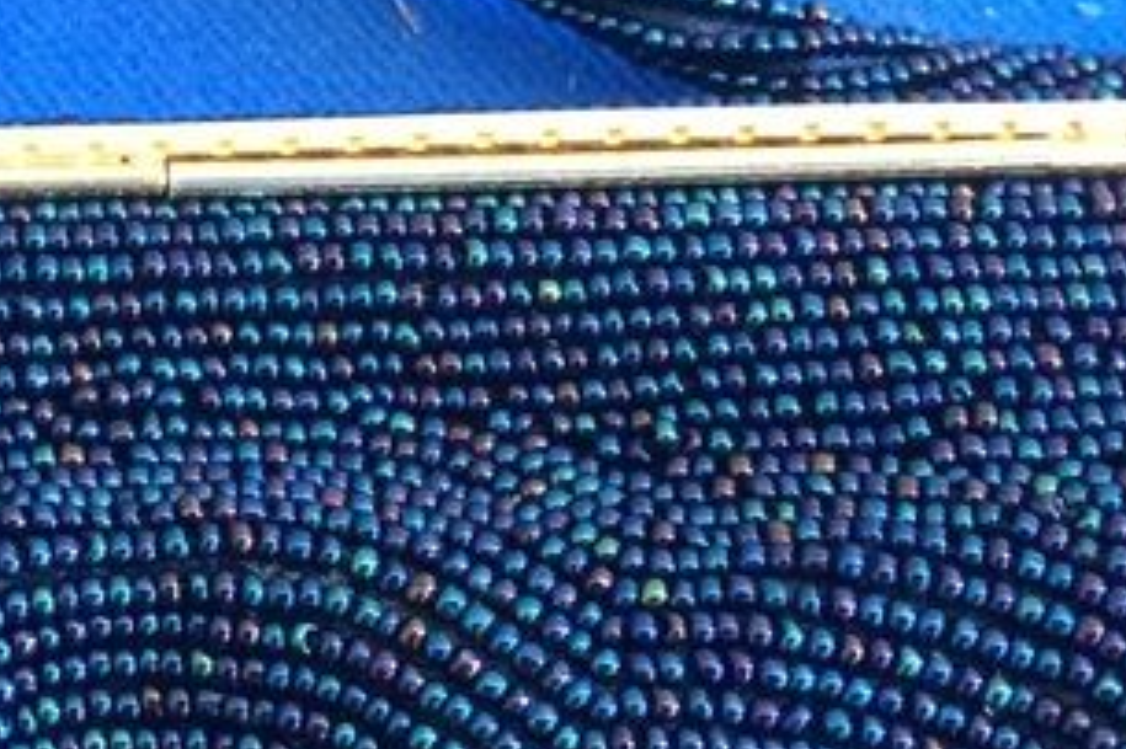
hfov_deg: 21.5
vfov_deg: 15.2
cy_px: 131
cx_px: -170
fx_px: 2782
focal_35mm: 89
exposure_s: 1/20
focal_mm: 4.15
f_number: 2.2
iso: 320
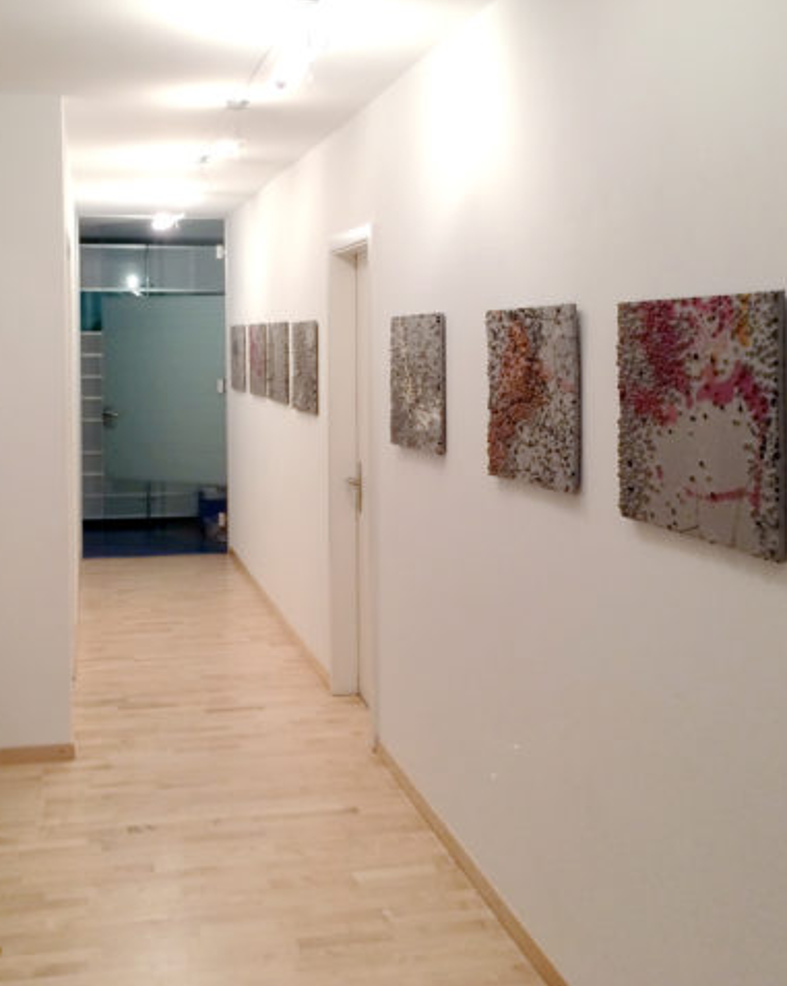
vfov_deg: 48.0
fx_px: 1107
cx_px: 316
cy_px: 492
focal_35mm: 38
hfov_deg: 39.0
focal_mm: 4.15
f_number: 2.2
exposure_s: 1/33
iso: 100
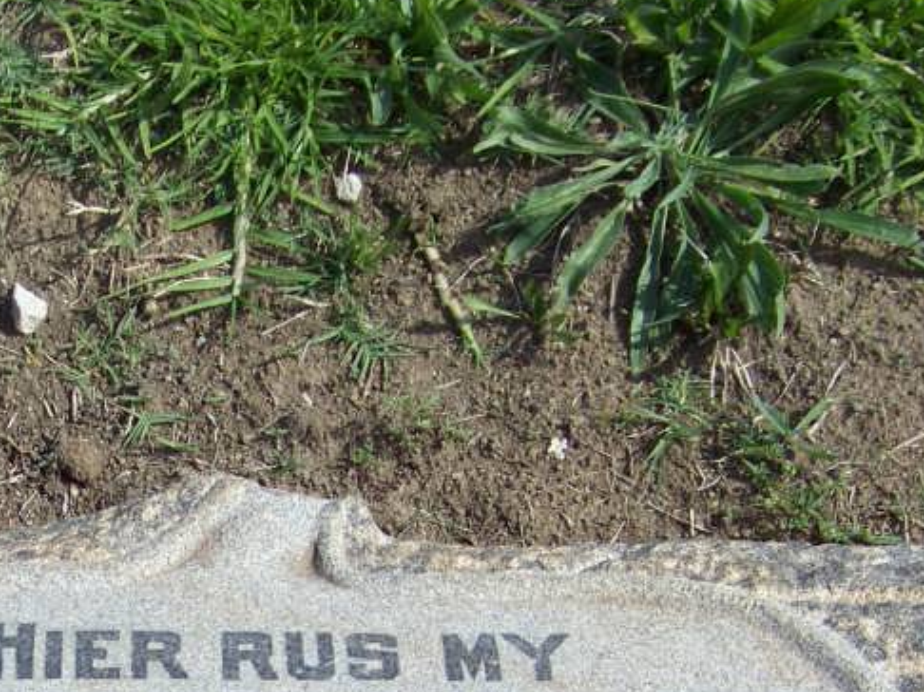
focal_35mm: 121
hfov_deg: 16.2
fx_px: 3228
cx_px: 245
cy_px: 797
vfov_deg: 12.0
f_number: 2.8
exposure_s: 1/800
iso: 64
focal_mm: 7.6
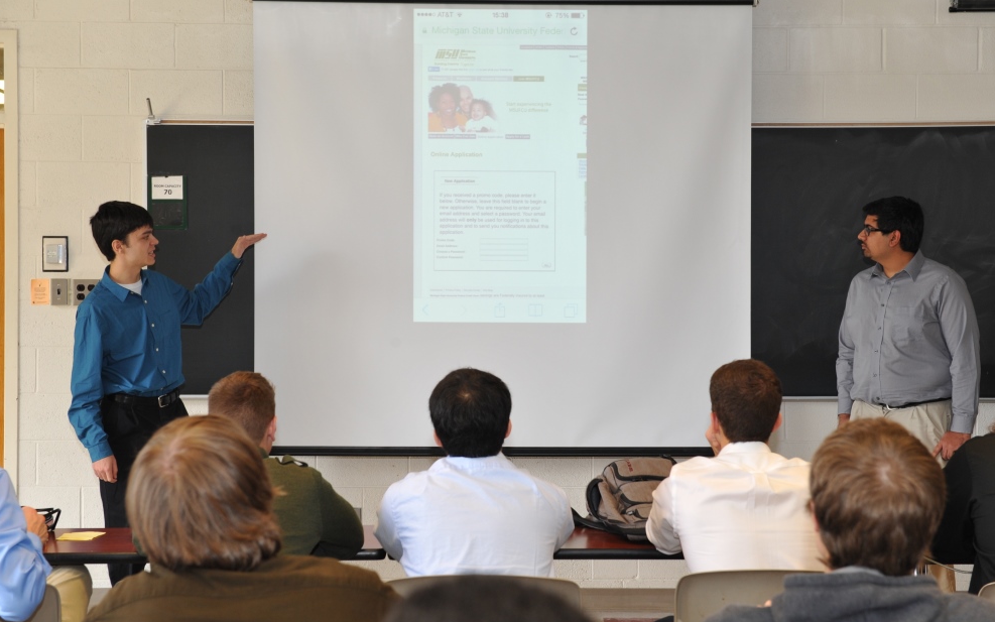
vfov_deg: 20.3
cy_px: 297
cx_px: 501
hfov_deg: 32.0
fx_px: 1736
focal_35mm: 64
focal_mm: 62
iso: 1000
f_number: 7.1
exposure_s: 1/60
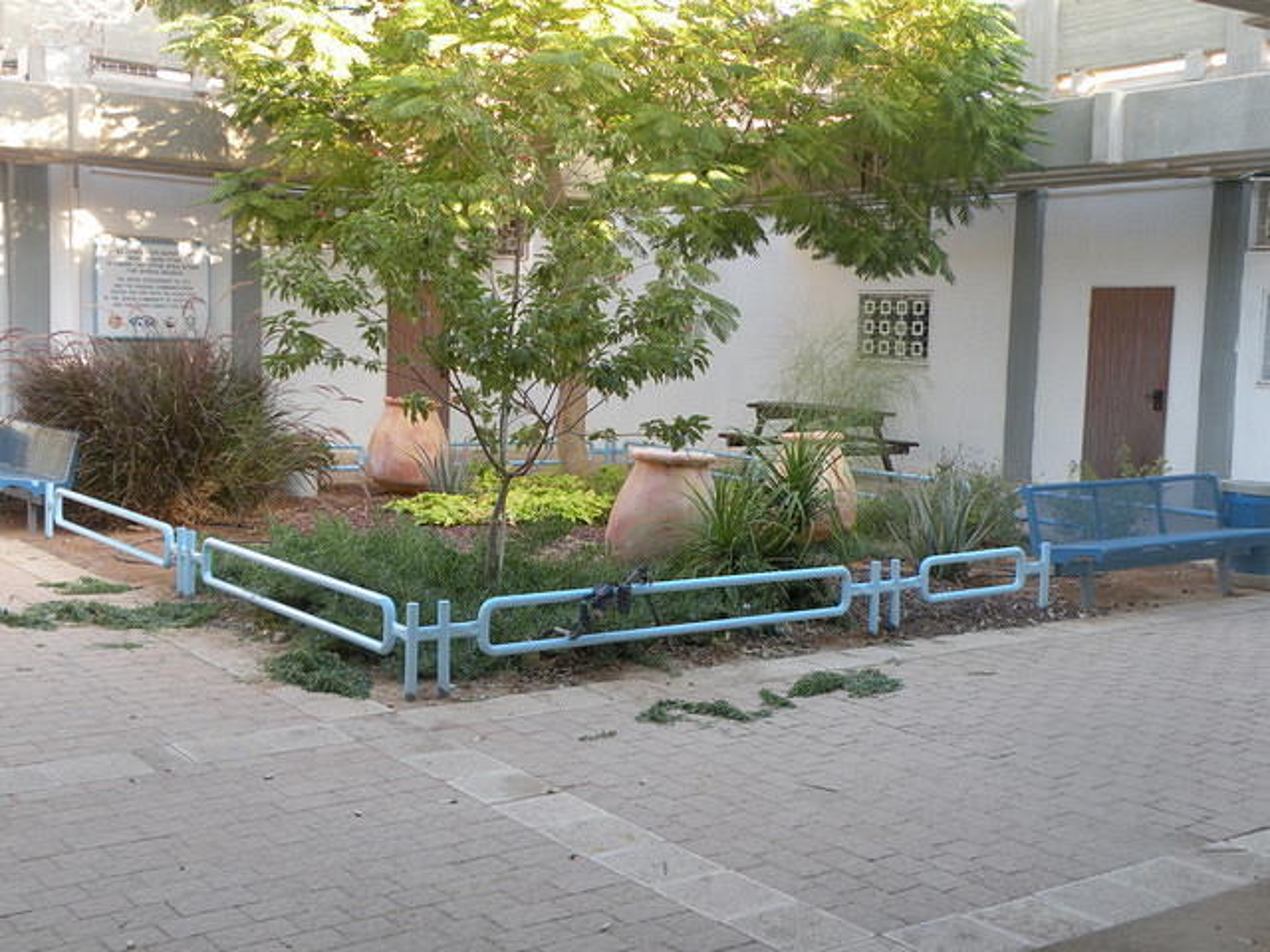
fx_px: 1541
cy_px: 476
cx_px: 635
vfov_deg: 34.3
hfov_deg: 44.8
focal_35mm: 42
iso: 92
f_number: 3.2
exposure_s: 1/60
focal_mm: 7.4
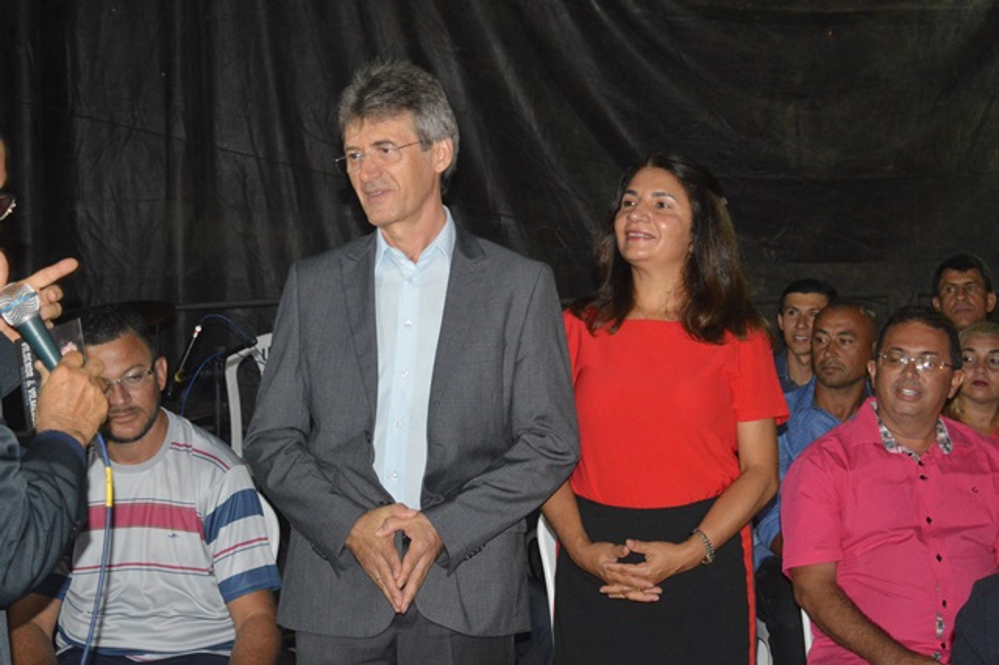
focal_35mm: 63
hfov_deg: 31.9
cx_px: 500
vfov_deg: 21.5
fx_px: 1747
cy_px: 332
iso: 3200
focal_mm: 42
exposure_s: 1/60
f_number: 5
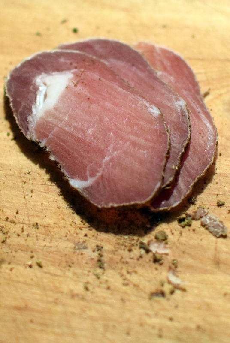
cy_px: 172
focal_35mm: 52
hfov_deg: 25.8
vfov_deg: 37.8
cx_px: 115
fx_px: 501
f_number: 2.5
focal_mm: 35
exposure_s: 1/125
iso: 3200
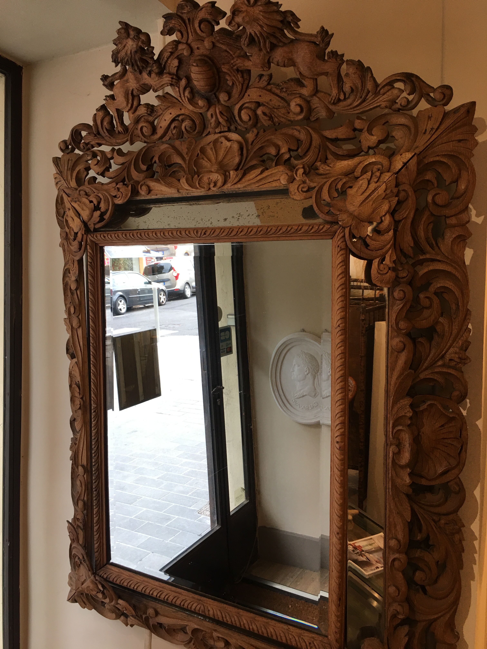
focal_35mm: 29
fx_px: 544
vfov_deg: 61.7
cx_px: 244
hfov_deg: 48.2
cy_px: 324
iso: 40
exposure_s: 1/33
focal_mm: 4.15
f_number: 2.2
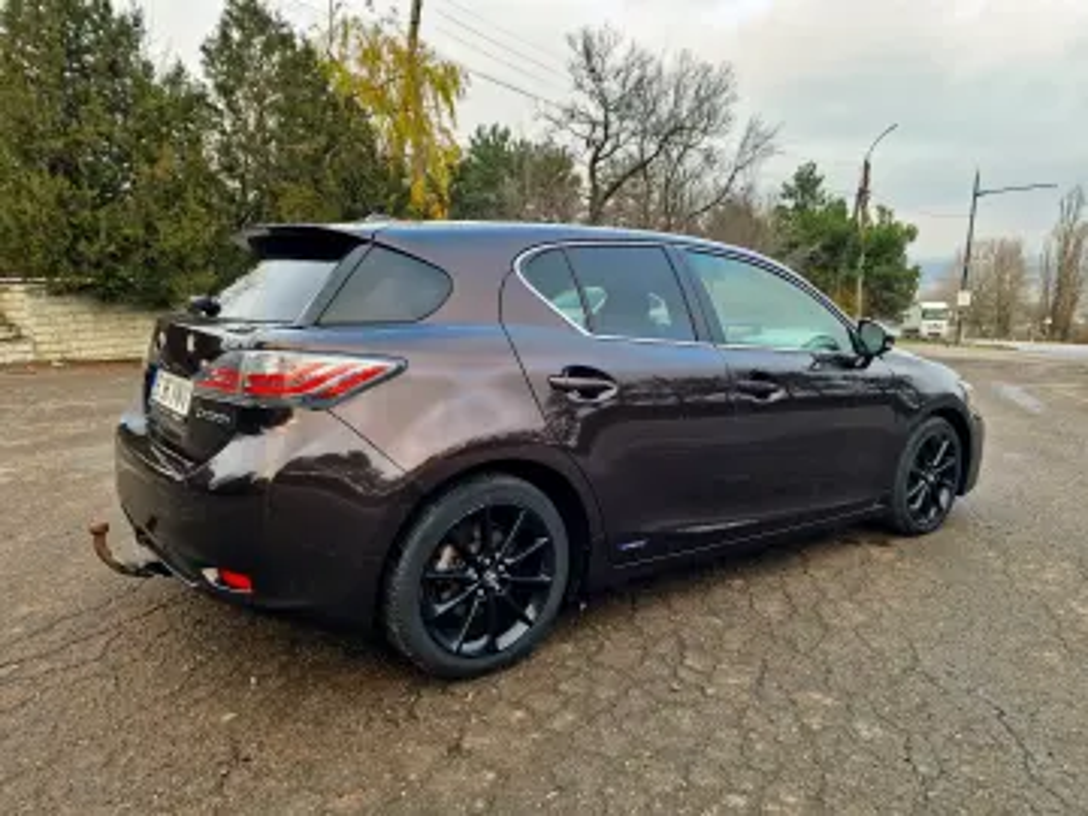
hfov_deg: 73.9
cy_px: 408
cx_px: 544
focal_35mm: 23
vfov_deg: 58.9
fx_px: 723
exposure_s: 1/182
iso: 50
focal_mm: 6.4
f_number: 1.8
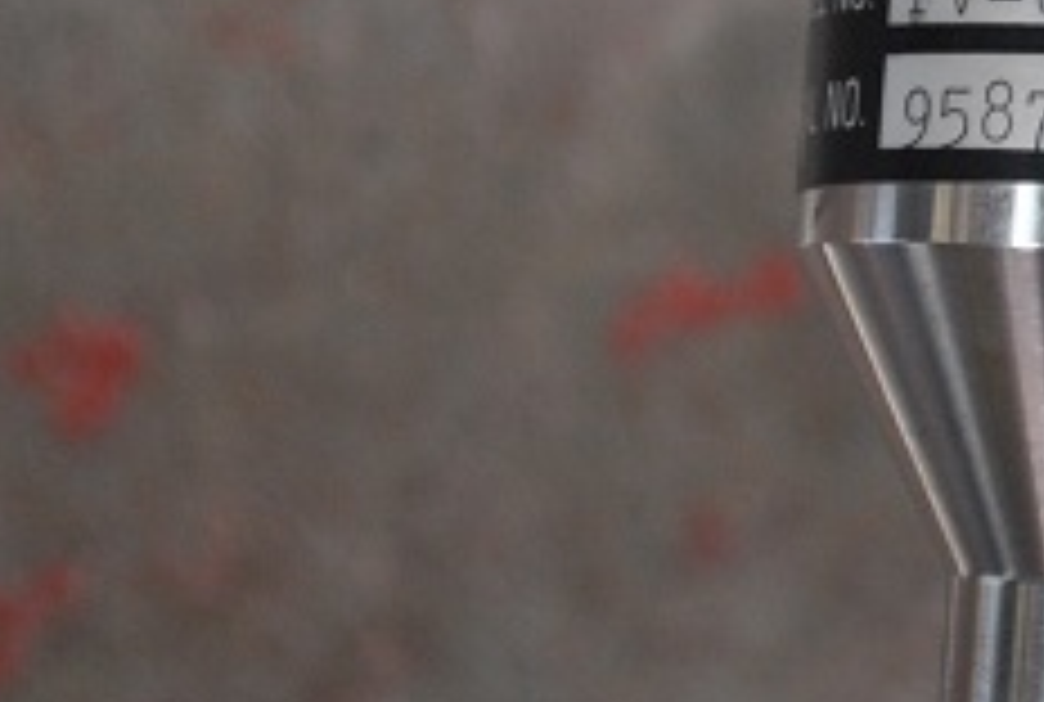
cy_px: 20
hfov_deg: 9.8
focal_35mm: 206
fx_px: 5997
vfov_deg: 6.7
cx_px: 1159
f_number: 5.6
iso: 400
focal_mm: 55
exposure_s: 1/30
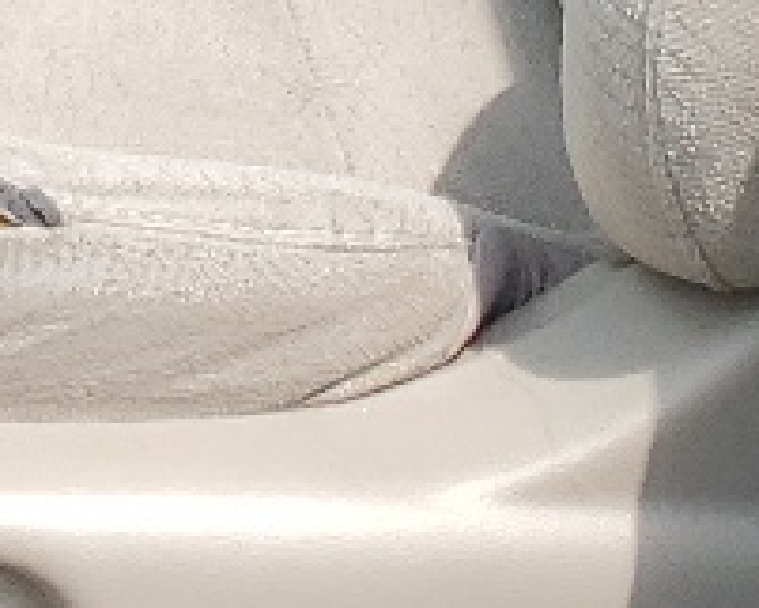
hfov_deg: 9.1
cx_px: -649
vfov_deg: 7.1
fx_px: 4540
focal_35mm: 202
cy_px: -940
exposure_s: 1/1250
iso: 50
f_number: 1.5
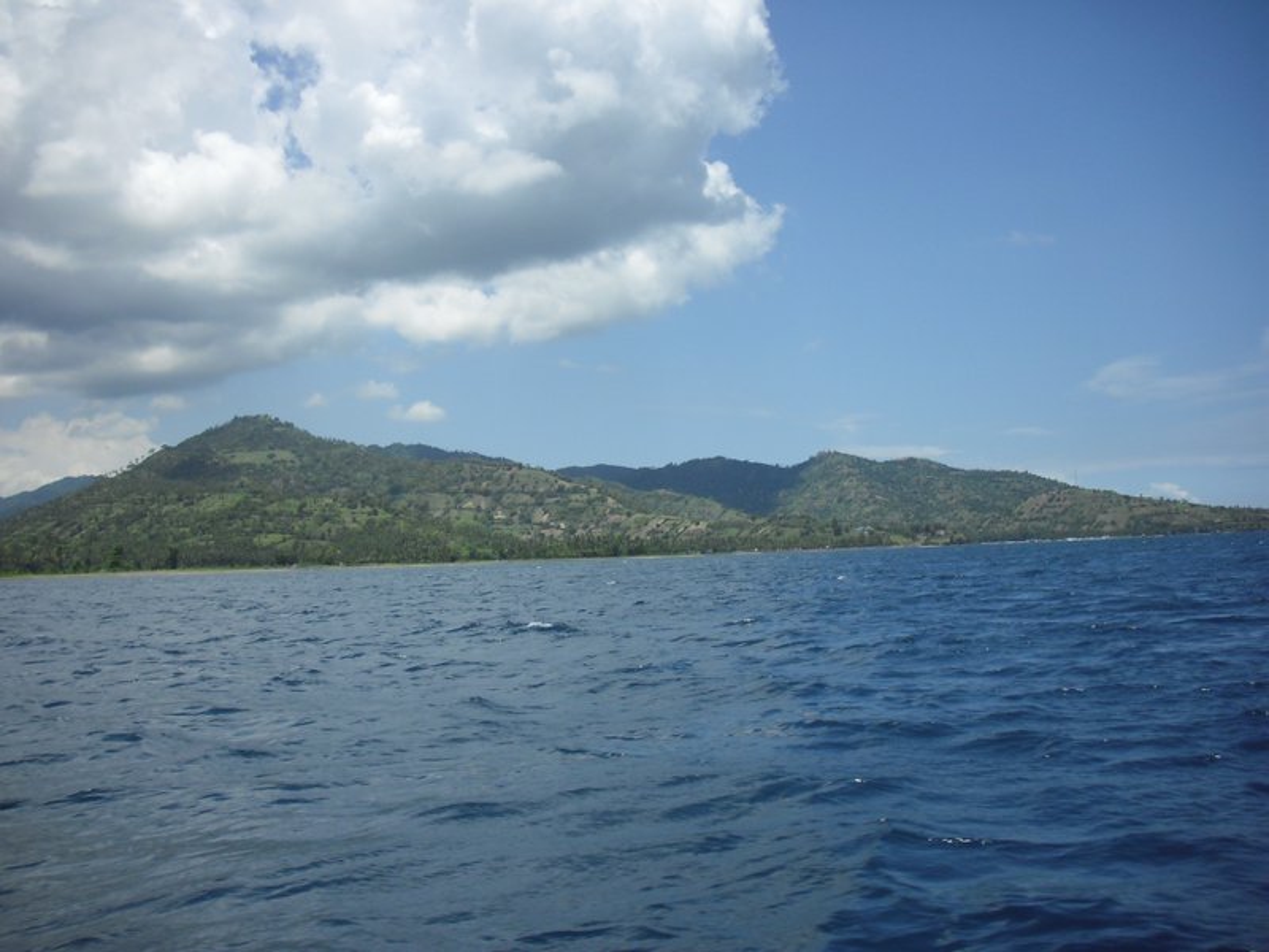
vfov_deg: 37.7
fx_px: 1393
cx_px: 634
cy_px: 476
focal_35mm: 38
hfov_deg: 49.0
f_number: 8
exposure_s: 1/400
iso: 100
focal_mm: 6.2
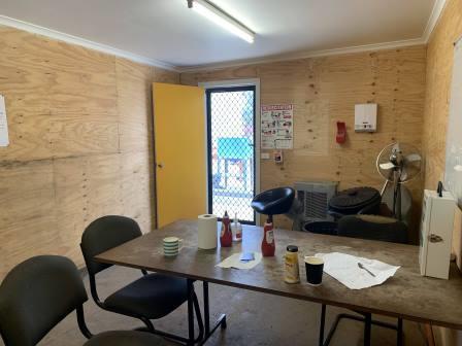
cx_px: 231
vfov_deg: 53.1
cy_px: 173
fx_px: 347
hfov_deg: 67.3
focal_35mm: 26
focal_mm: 4.2
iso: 125
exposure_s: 1/50
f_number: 1.8
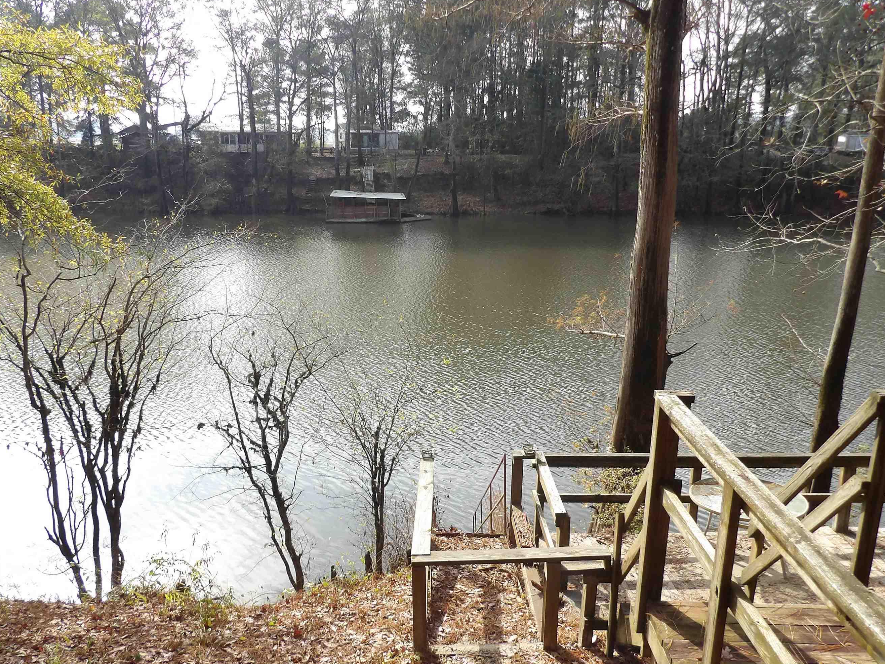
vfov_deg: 49.6
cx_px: 399
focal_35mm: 28
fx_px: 716
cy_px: 383
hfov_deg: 63.3
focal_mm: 4.3
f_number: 3.2
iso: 100
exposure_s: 1/417
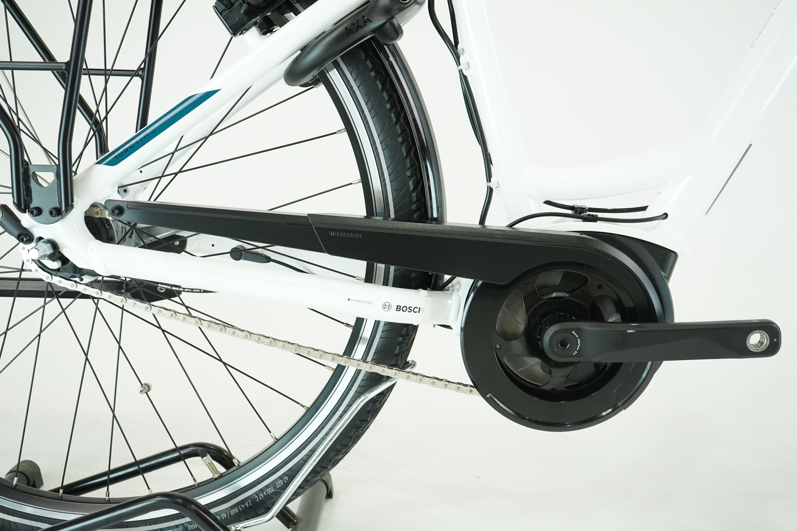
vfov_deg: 36.9
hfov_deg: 53.1
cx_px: 398
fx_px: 797
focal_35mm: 36
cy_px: 266
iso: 1600
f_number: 5.6
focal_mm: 36
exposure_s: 1/200
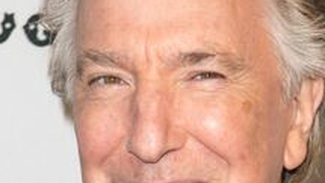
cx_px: 187
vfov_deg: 10.0
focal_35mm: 121
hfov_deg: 17.7
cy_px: 153
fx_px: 1043
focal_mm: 62
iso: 320
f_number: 7.1
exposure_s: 1/250
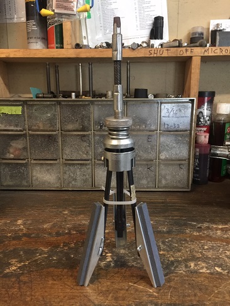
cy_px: 153
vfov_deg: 61.7
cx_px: 115
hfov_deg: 48.2
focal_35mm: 29
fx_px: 257
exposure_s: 1/8
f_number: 2.2
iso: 125
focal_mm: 4.15
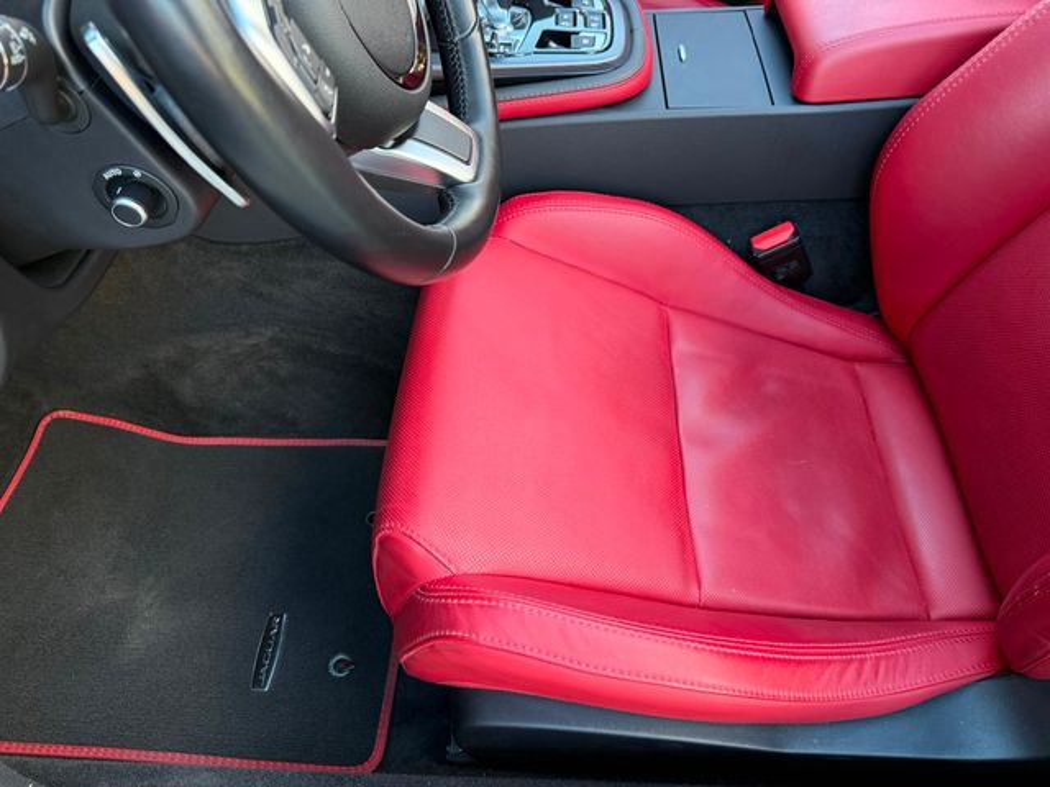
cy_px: 394
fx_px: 728
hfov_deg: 71.6
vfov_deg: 56.8
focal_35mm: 24
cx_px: 525
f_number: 1.78
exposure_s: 1/99
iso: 200
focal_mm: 6.76
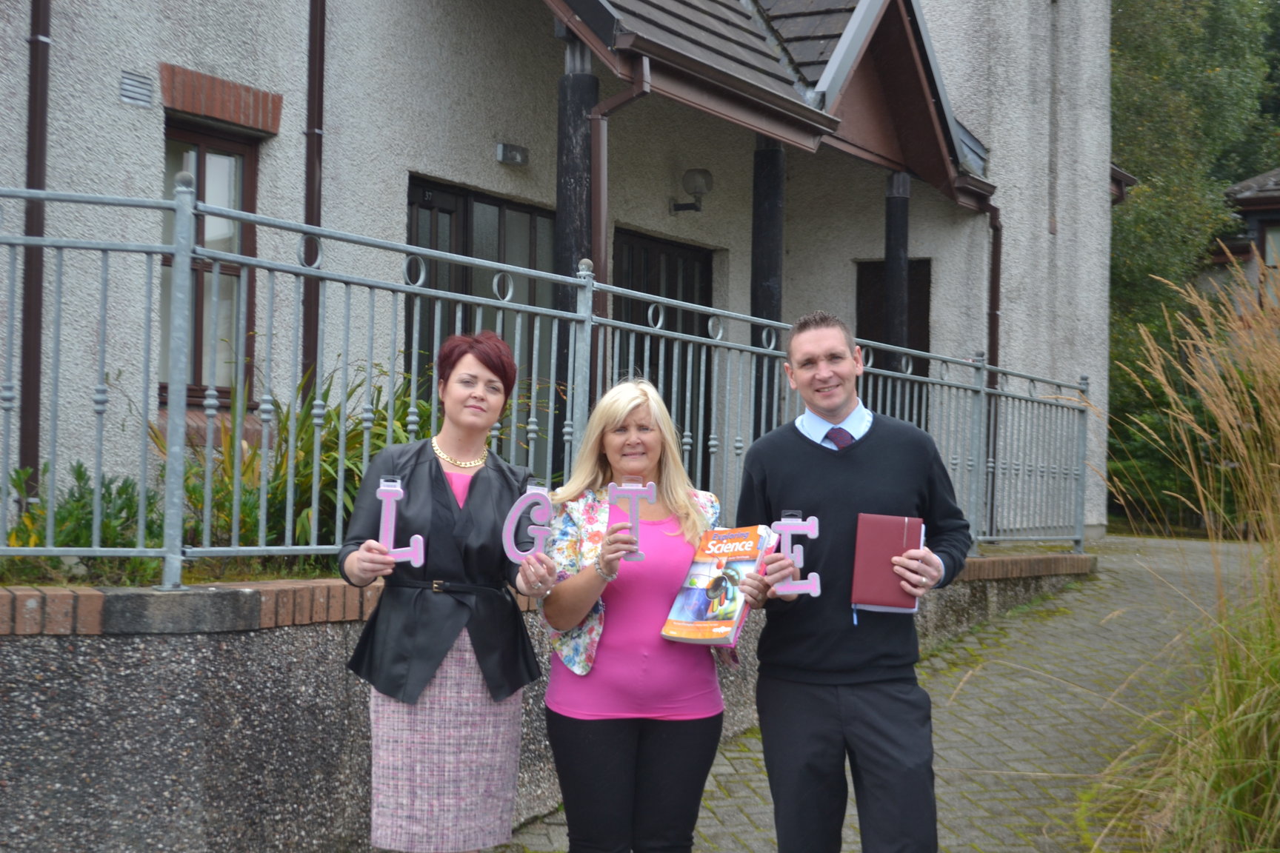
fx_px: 1920
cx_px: 640
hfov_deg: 36.9
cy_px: 426
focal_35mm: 54
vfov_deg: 25.1
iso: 110
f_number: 5
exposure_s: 1/125
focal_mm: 36
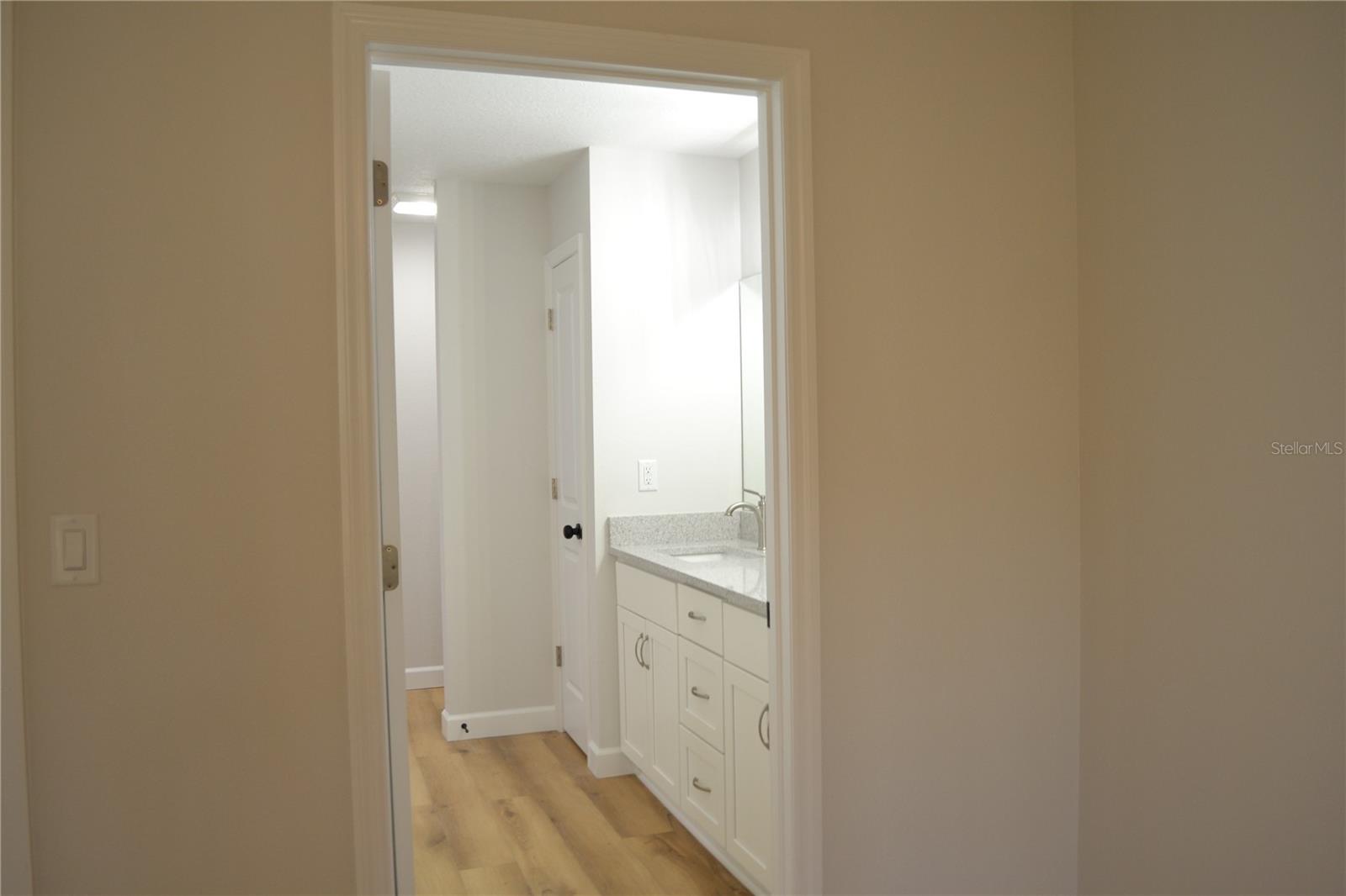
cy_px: 448
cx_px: 673
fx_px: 1009
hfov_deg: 67.4
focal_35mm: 27
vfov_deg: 47.9
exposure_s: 1/30
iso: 400
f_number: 3.5
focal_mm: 18
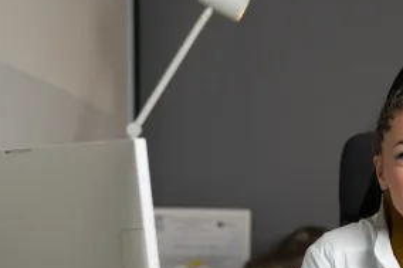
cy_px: 272
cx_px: 421
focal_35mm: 134
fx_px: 1499
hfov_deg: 15.0
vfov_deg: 10.1
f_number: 2.5
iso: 400
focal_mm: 50
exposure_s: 1/160
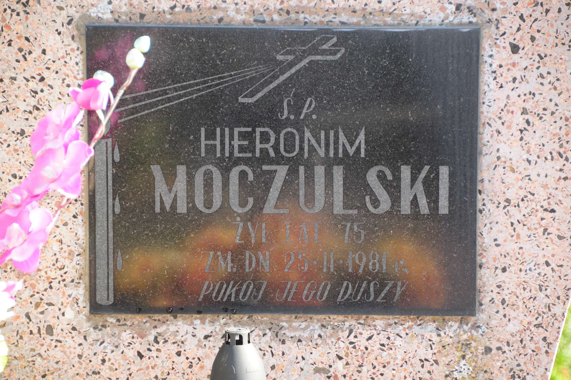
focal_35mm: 255
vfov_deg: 5.4
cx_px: 286
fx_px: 4040
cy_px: 190
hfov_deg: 8.1
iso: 320
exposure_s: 1/125
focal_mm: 170
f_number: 7.1
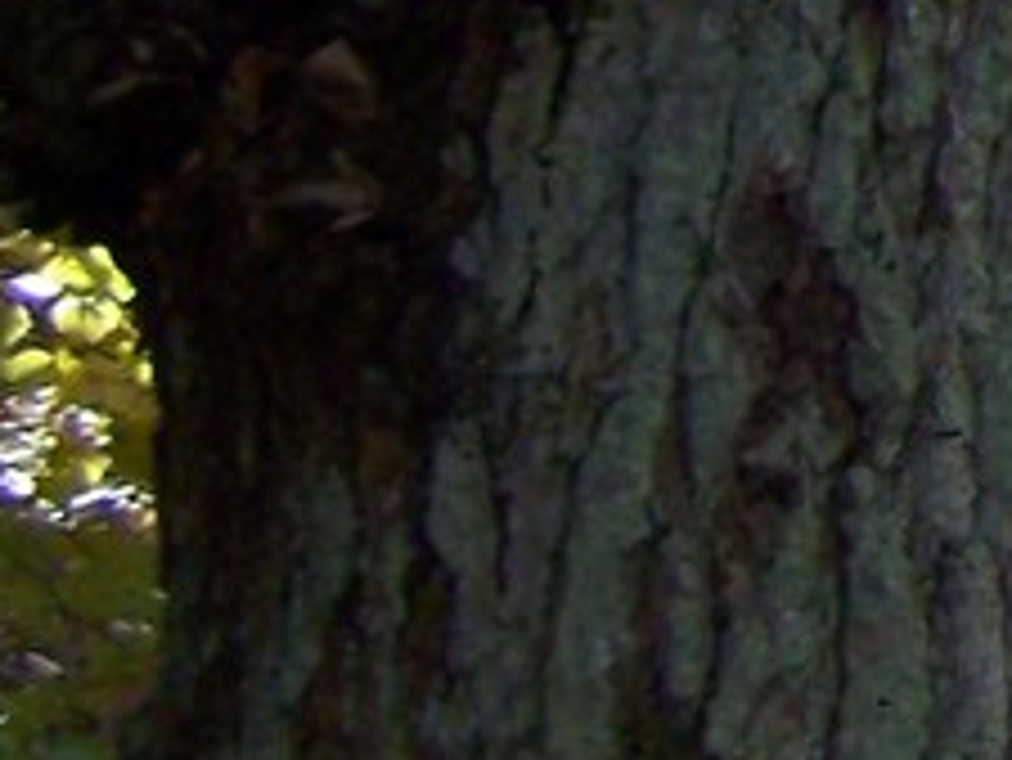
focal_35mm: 253
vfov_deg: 5.7
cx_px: 3279
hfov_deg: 6.9
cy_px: -1064
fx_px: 7400
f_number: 2.8
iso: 160
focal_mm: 6.3
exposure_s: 1/250
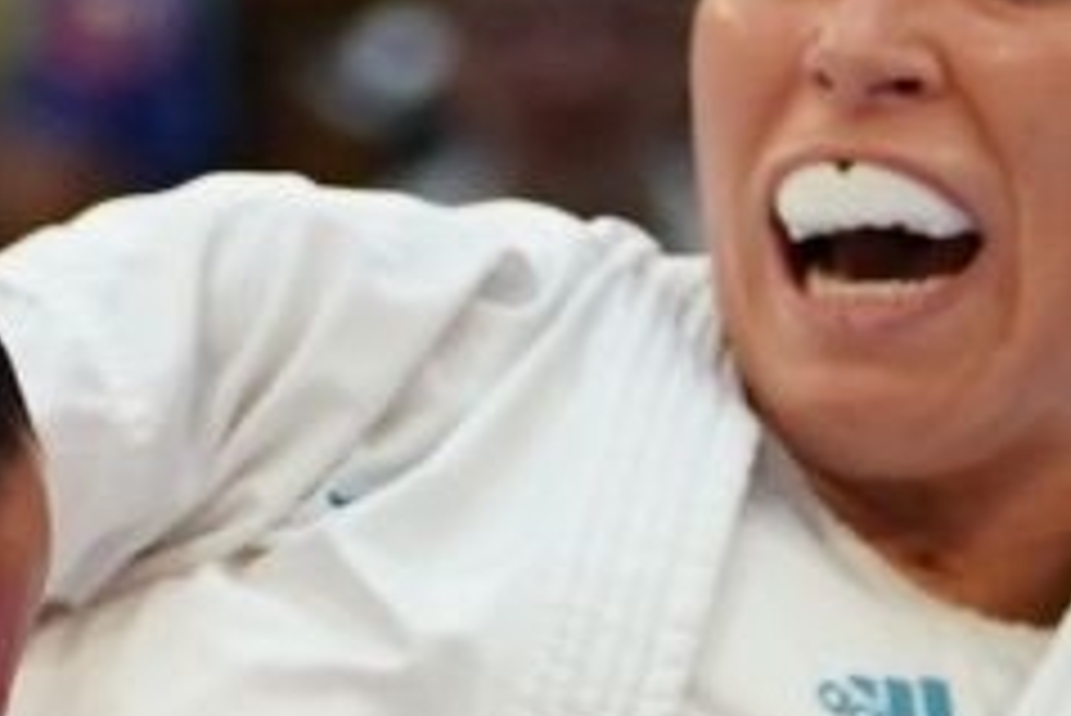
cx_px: -819
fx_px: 33279
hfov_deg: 1.8
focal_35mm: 1118
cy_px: 1504
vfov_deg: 1.2
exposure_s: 1/1000
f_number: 2.8
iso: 1250
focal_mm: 99
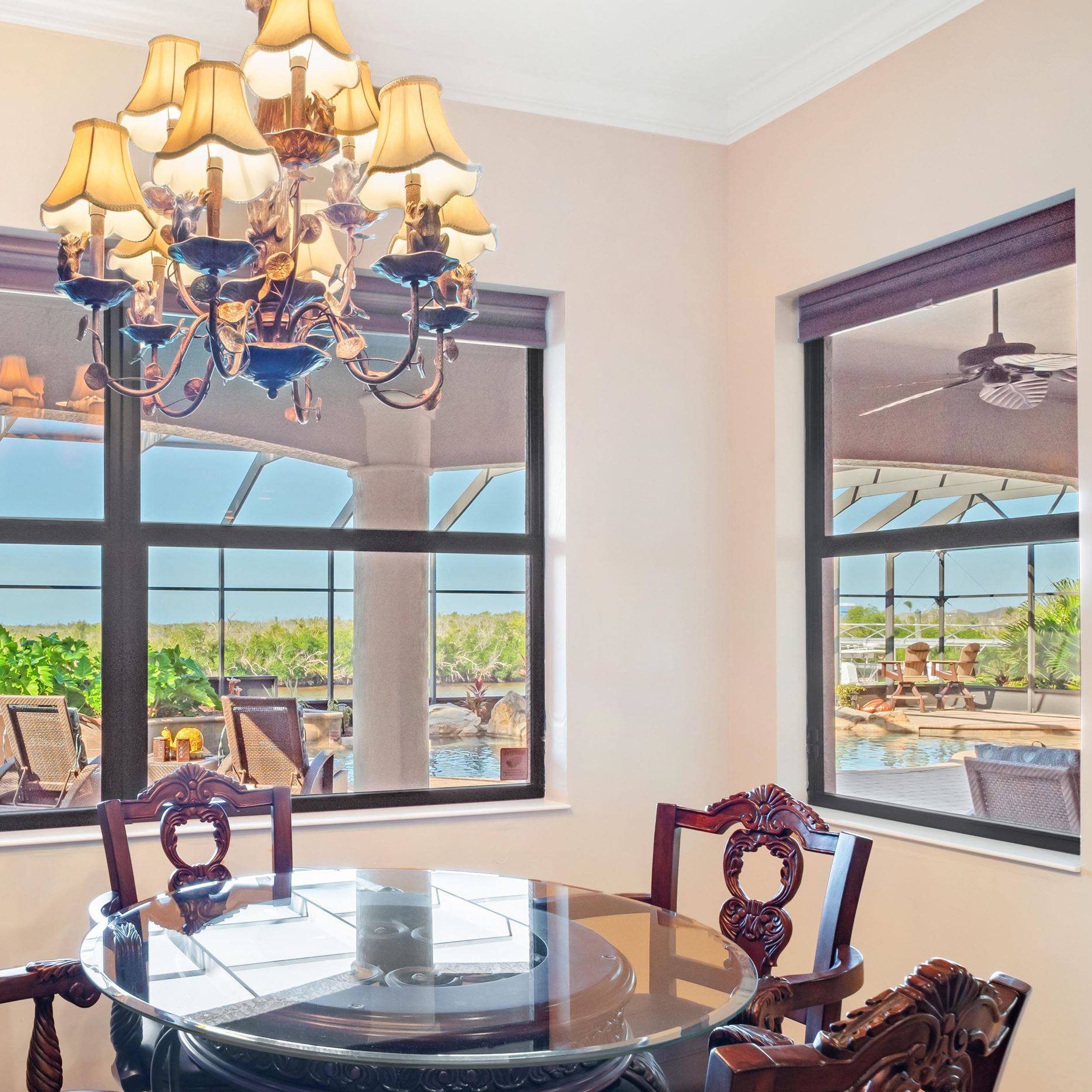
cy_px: 644
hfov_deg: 53.0
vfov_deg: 55.3
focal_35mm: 29
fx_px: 1035
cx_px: 267
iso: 200
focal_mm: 10
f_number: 7.1
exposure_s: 1/3
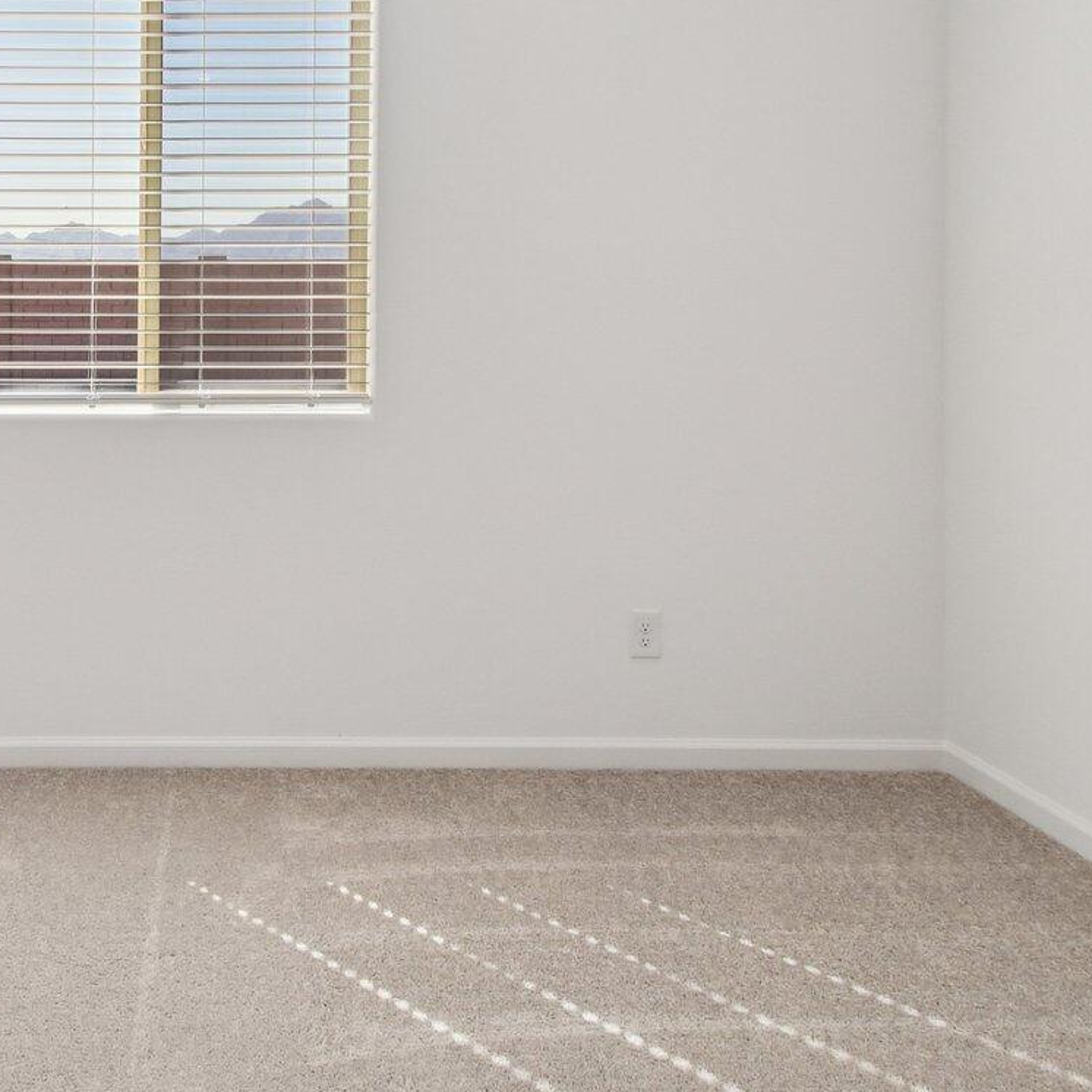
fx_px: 1249
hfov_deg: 44.6
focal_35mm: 35
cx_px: 196
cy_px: 361
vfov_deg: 46.5
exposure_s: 1/100
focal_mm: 10
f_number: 8
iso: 400
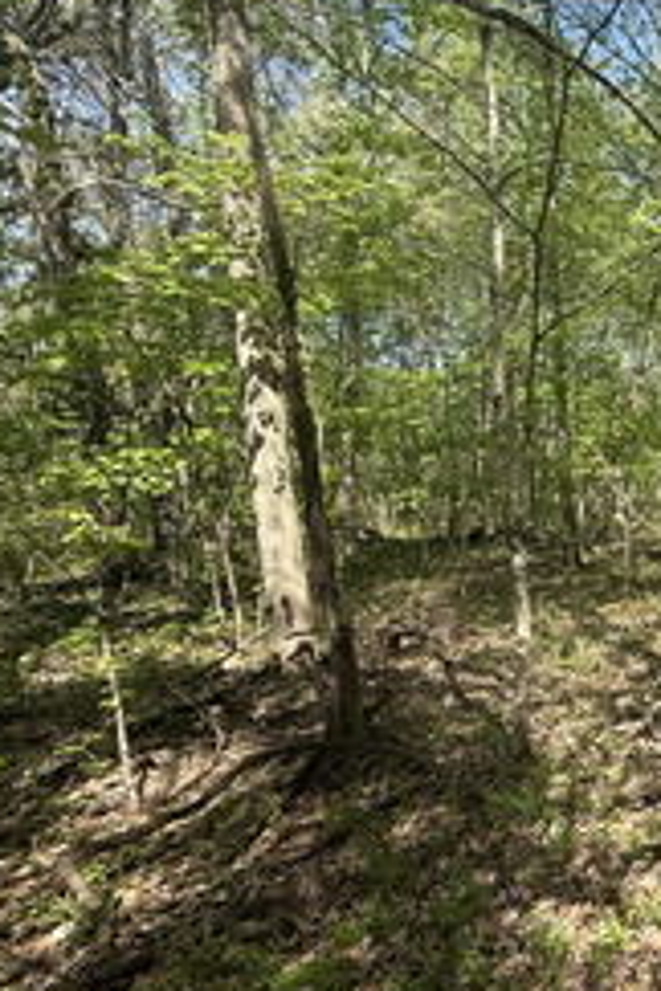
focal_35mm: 24
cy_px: 518
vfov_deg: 73.7
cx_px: 787
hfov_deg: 39.2
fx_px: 661
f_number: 2.2
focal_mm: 2.22
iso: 50
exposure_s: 1/510
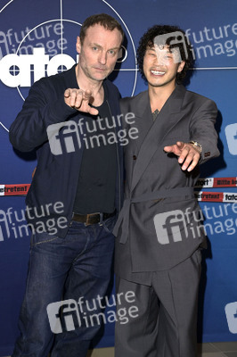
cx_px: 118
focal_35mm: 65
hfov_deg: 20.9
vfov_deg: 31.0
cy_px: 178
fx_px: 643
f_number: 5.6
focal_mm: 65
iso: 640
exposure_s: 1/250
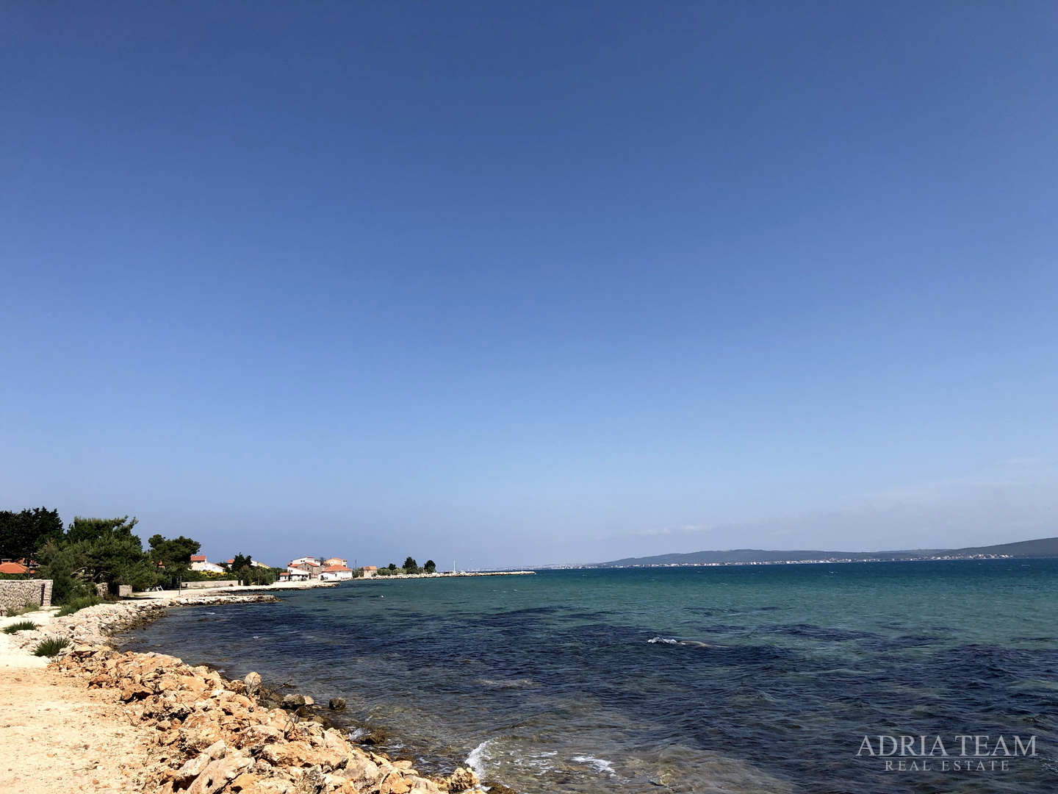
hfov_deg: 63.4
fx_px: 856
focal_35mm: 28
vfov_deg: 49.7
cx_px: 529
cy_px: 397
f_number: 1.8
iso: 20
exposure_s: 1/2825
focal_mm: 4
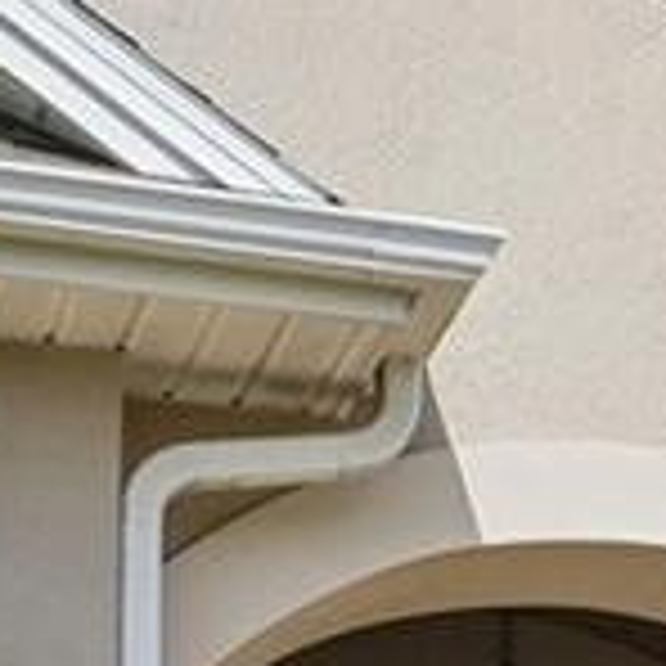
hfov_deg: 8.5
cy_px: 1526
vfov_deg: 8.7
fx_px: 4005
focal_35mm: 184
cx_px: 1742
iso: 100
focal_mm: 20
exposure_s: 1/100
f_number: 20
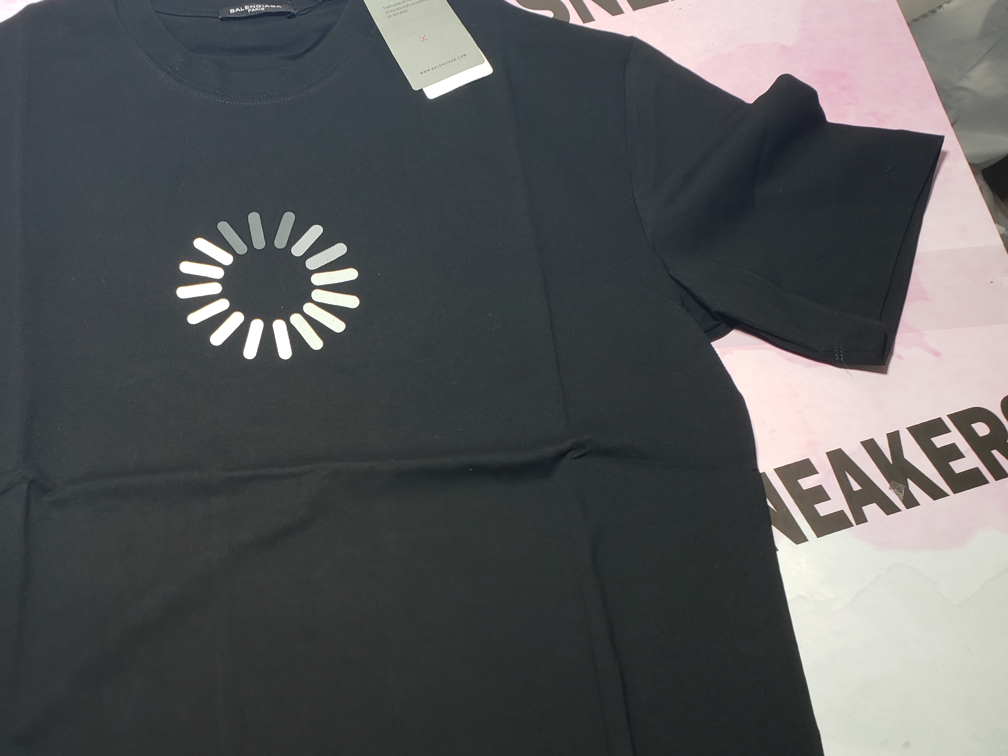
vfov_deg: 36.3
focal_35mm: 39
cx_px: 268
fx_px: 1136
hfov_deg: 46.4
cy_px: 522
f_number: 2.4
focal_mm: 4.3
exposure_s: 1/100
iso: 64
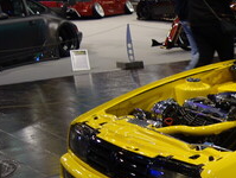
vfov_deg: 17.8
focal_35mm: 81
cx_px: 350
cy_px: 179
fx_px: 553
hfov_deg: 20.7
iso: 125
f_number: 1.8
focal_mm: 10.4
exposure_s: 1/50
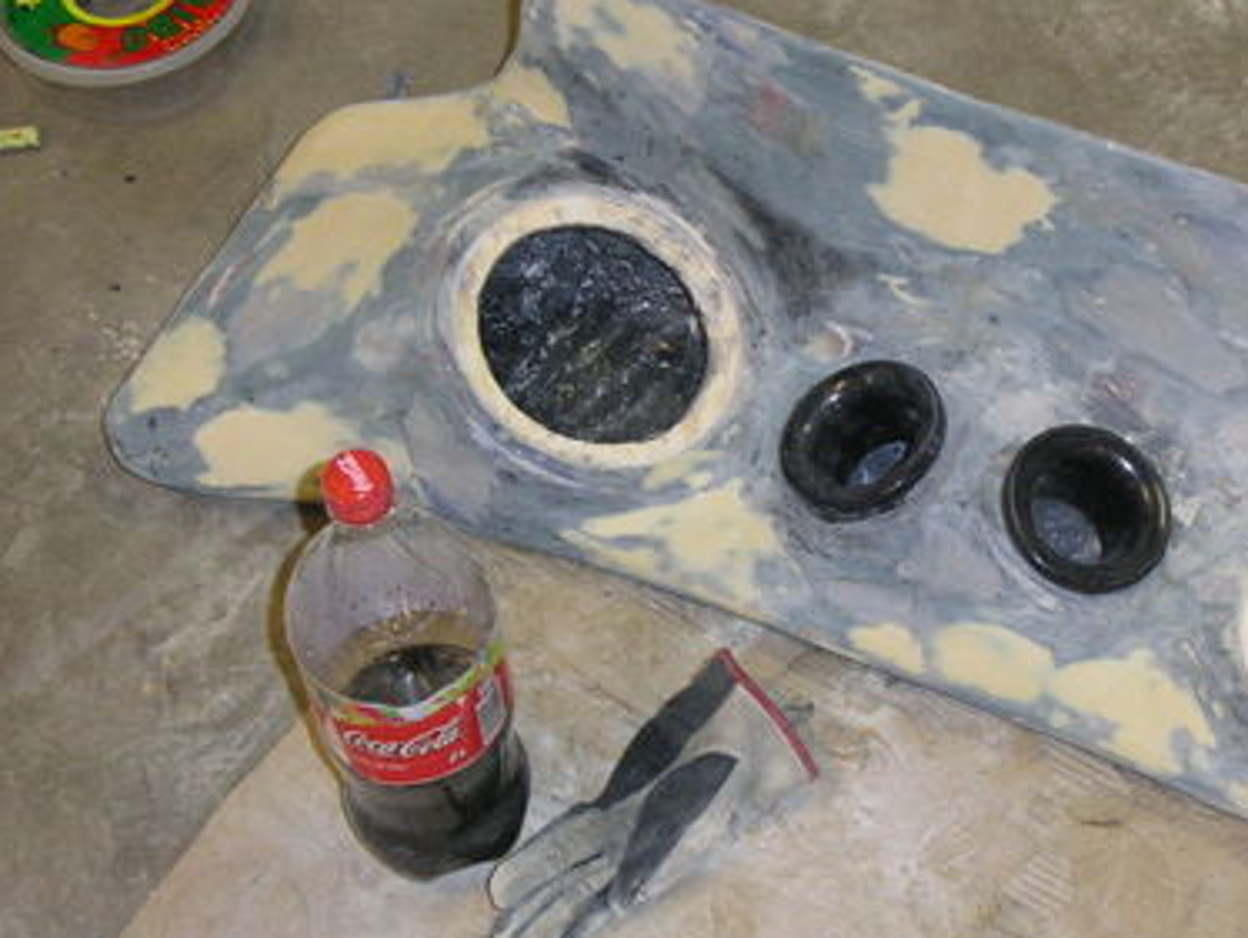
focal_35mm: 65
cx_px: 894
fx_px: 2345
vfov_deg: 22.6
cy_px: 477
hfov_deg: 29.5
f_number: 2.8
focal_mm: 7.8
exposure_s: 1/45
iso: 200
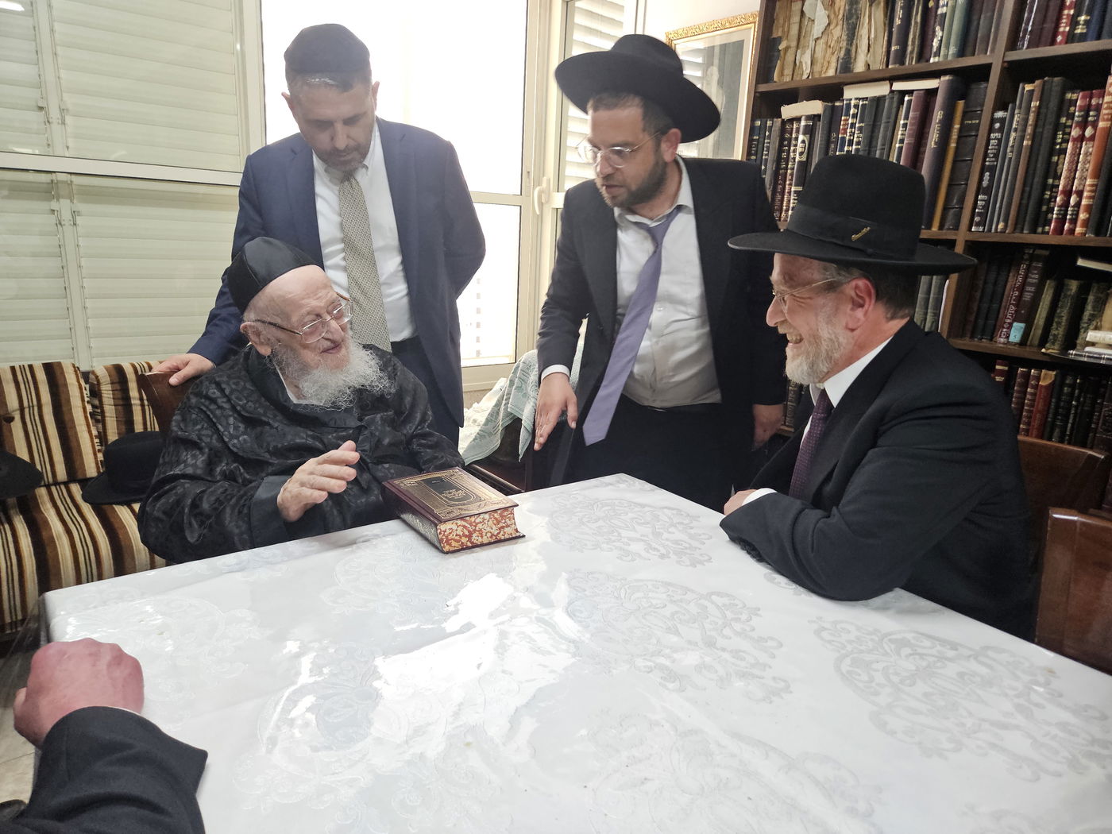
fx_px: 739
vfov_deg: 58.9
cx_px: 556
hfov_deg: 73.9
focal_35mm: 23
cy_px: 417
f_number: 1.8
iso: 320
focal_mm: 5.4
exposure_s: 1/100
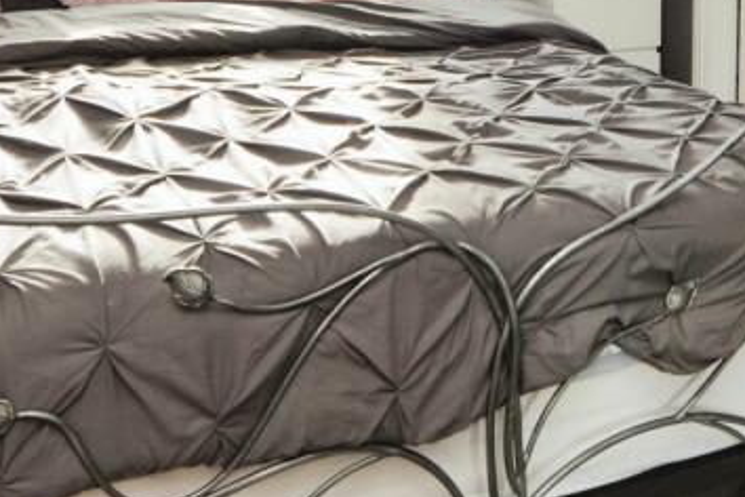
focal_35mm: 52
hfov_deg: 37.6
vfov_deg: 24.0
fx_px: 1076
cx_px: 520
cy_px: -73
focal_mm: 12
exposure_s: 1/30
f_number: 7.1
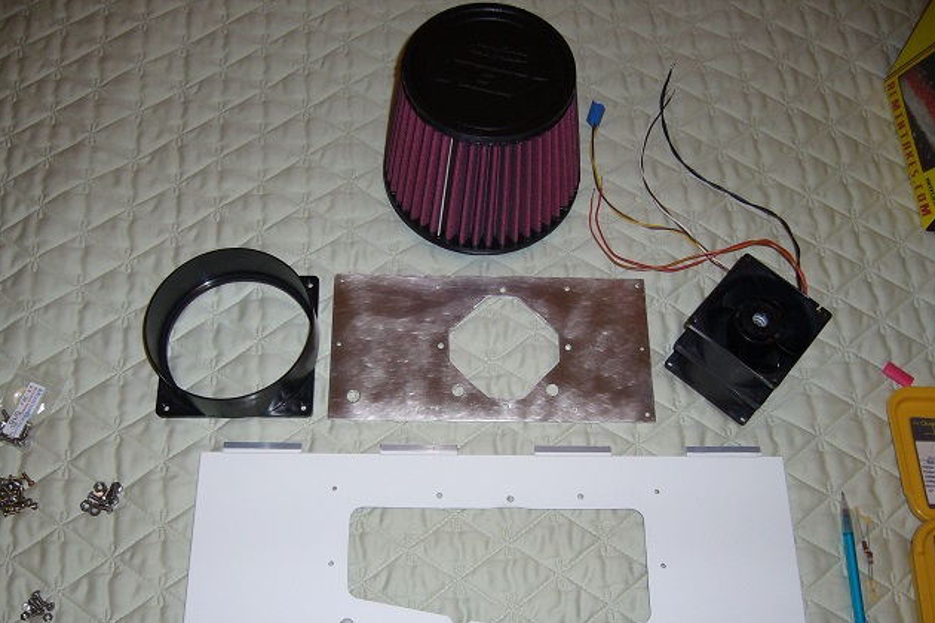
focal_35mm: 37
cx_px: 468
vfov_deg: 35.9
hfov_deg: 51.9
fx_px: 961
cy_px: 355
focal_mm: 5.8
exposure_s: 1/30
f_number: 2.8
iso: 100
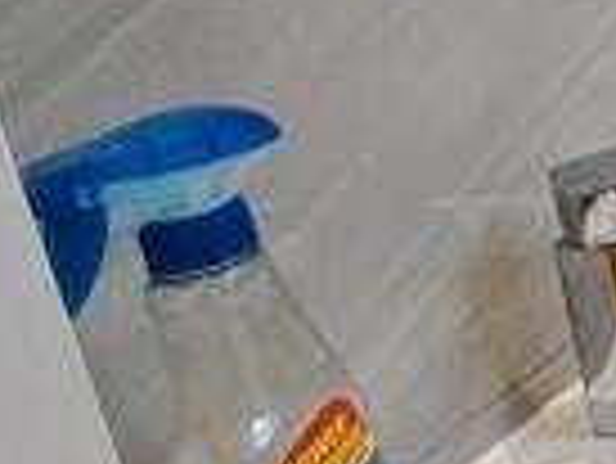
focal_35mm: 97
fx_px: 1728
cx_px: 2217
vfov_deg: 13.7
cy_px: -351
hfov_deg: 9.3
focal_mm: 1.74
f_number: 2.2
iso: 80
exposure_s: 1/50
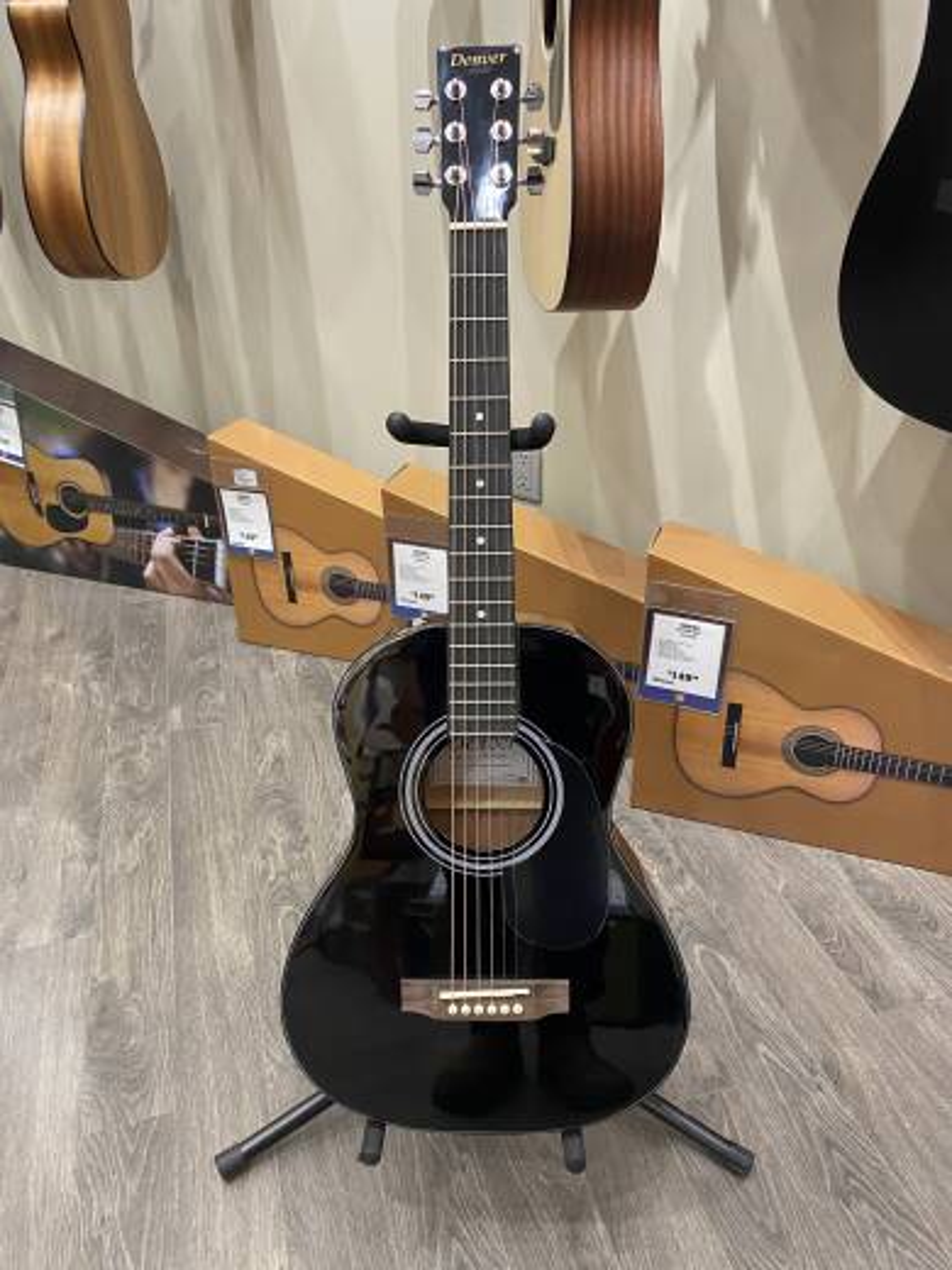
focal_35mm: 26
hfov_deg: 53.1
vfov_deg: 67.3
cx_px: 476
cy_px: 635
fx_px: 953
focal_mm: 4.25
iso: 320
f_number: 1.8
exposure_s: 1/60
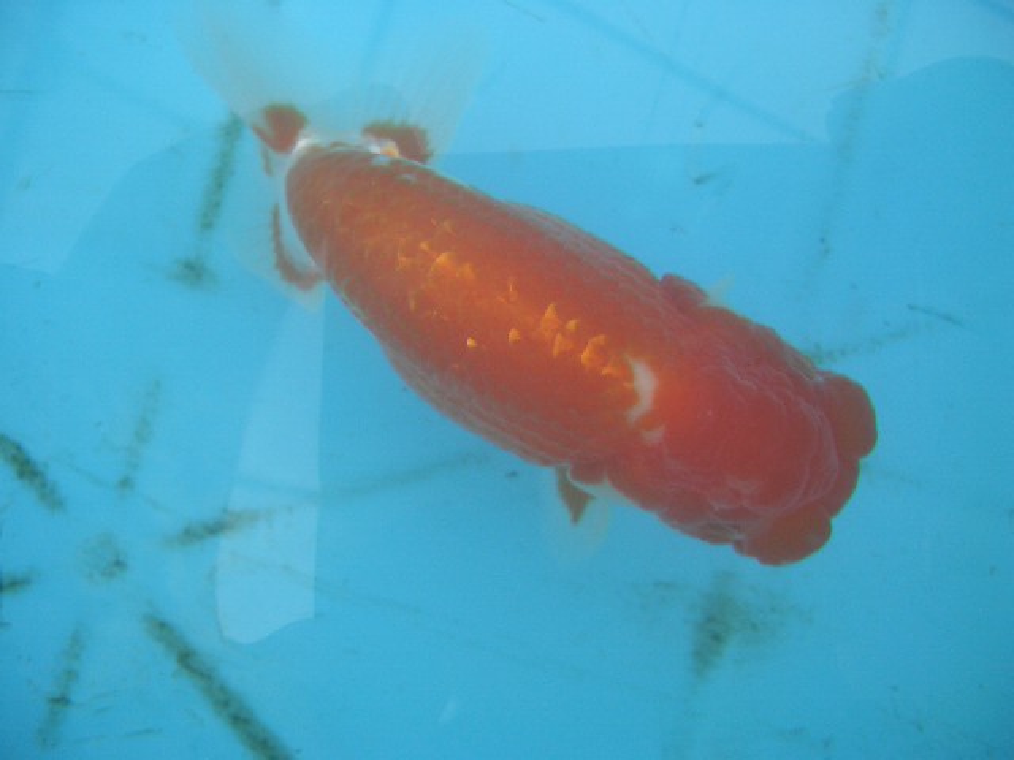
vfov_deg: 40.7
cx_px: 507
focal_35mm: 35
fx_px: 1025
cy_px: 380
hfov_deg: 52.6
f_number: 2.6
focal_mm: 5.8
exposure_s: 1/160
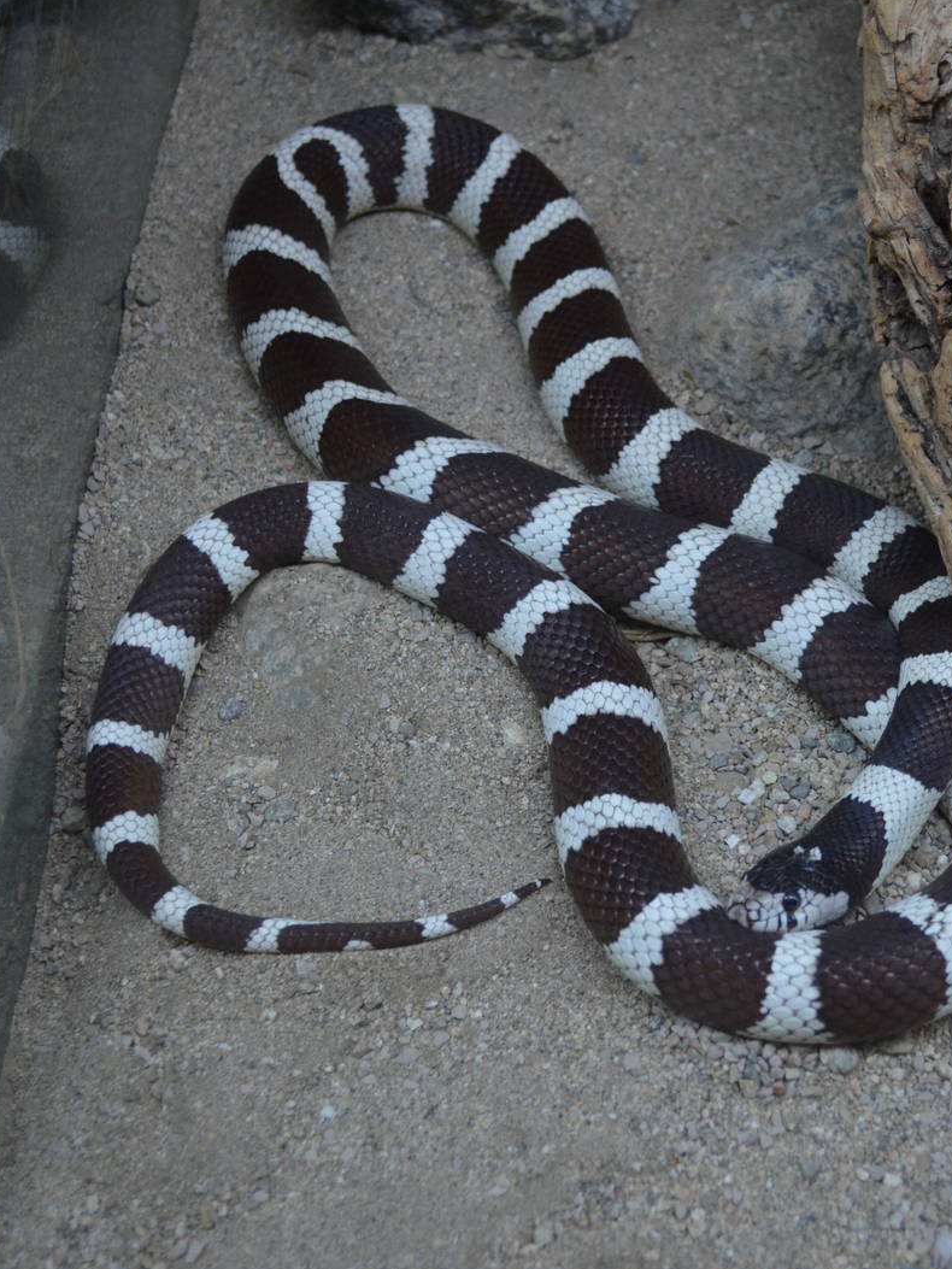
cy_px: 634
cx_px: 680
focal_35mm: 70
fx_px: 2566
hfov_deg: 20.9
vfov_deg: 27.8
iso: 1250
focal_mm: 32
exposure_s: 1/30
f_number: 4.8
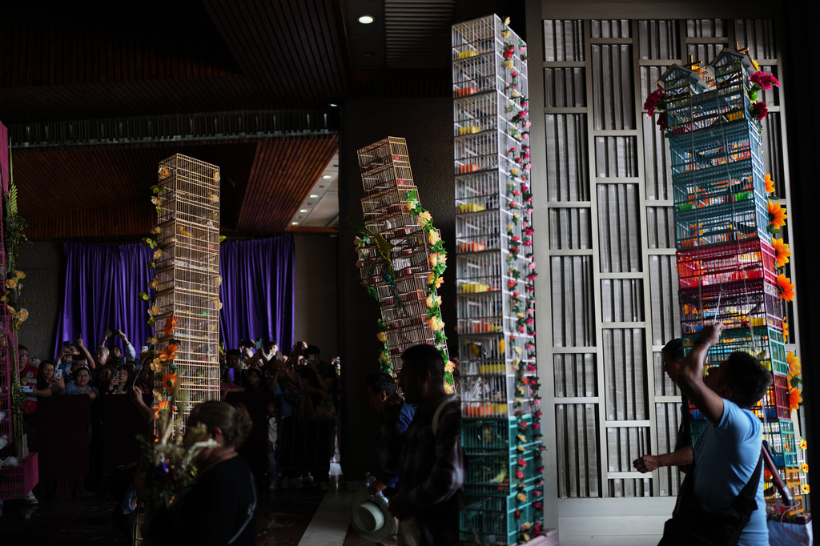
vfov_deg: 37.8
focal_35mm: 35
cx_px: 410
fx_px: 797
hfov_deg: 54.4
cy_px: 273
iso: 320
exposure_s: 1/500
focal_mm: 35
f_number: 1.4
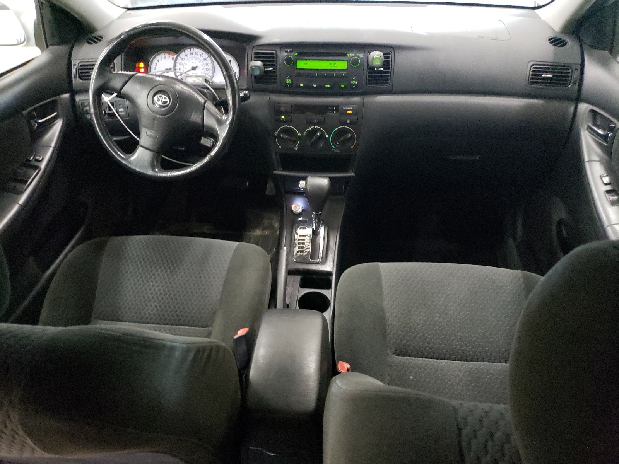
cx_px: 310
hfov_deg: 67.3
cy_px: 232
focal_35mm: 26
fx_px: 465
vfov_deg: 53.1
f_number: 1.5
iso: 766
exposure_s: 1/24
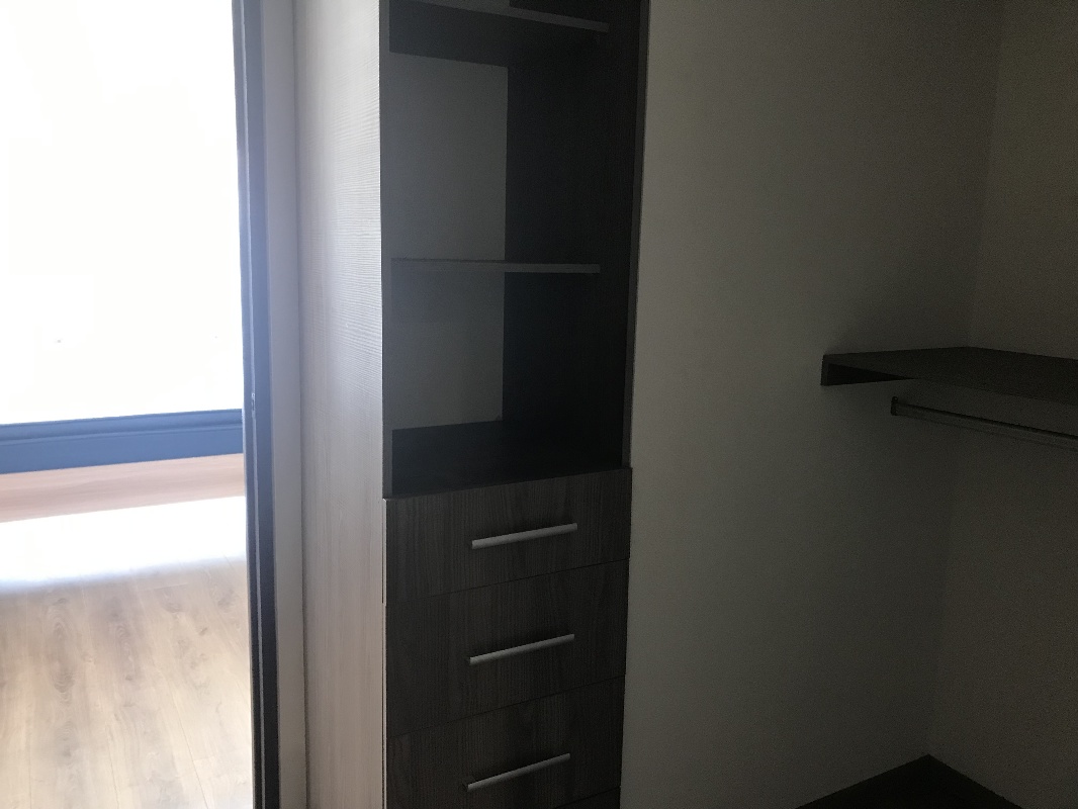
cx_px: 539
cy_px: 404
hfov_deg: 63.4
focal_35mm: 28
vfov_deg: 49.8
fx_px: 872
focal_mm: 3.99
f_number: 1.8
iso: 50
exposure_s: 1/15
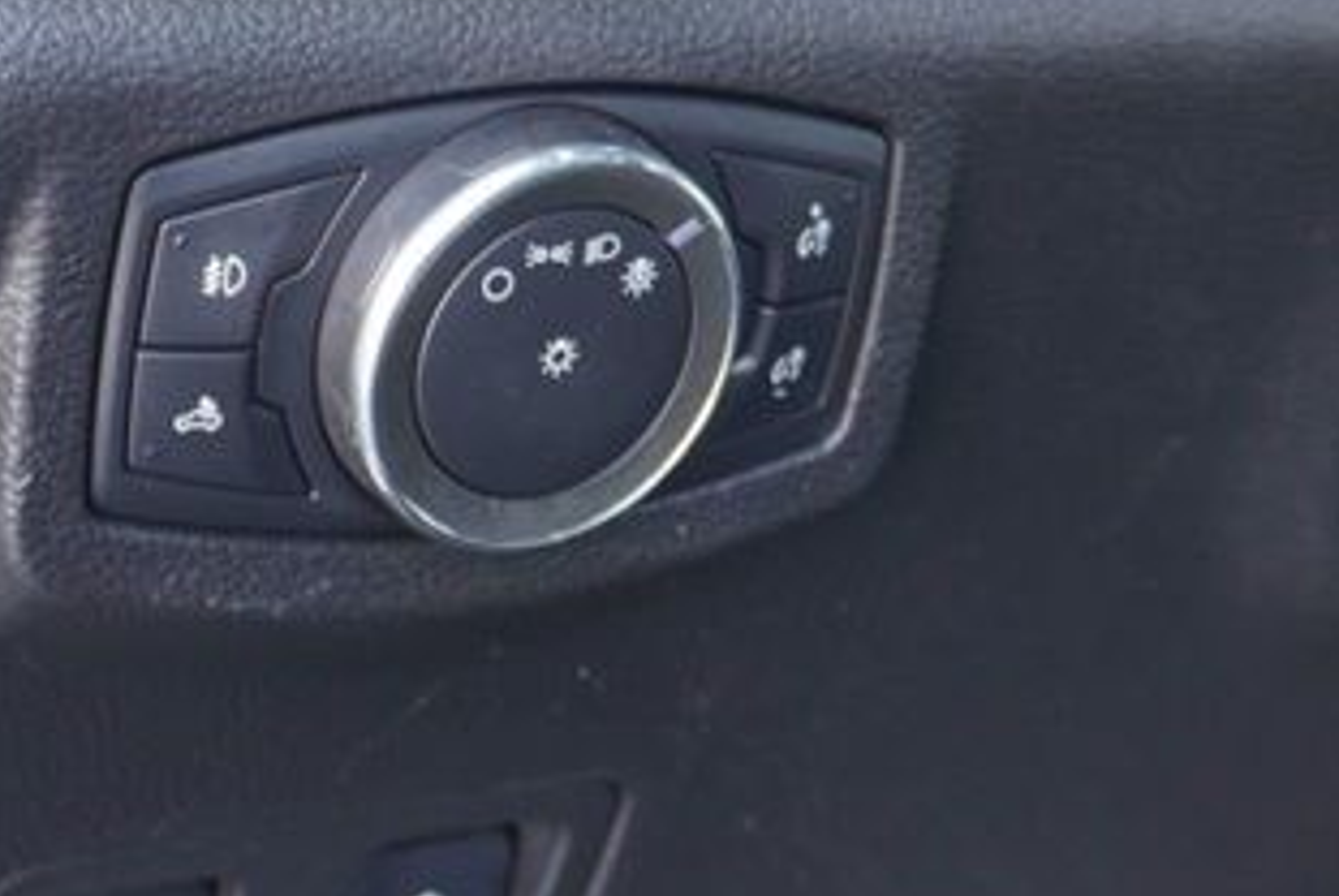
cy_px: 138
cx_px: 676
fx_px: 3859
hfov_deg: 19.7
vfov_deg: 13.2
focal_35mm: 104
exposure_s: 1/60
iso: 640
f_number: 4
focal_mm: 21
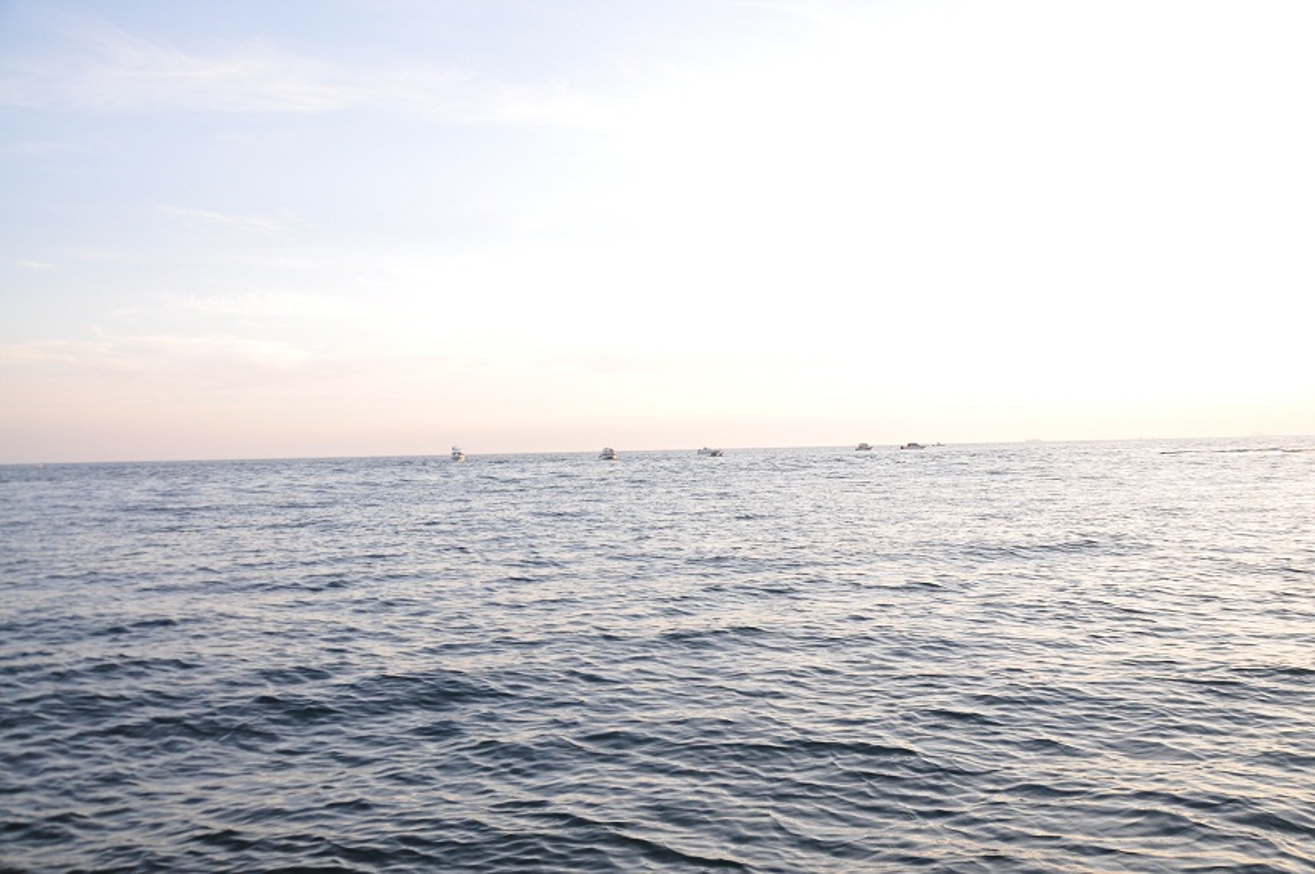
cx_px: 658
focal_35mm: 27
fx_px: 985
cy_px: 437
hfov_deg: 67.4
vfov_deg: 47.8
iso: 400
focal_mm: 18
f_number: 9
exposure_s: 1/320
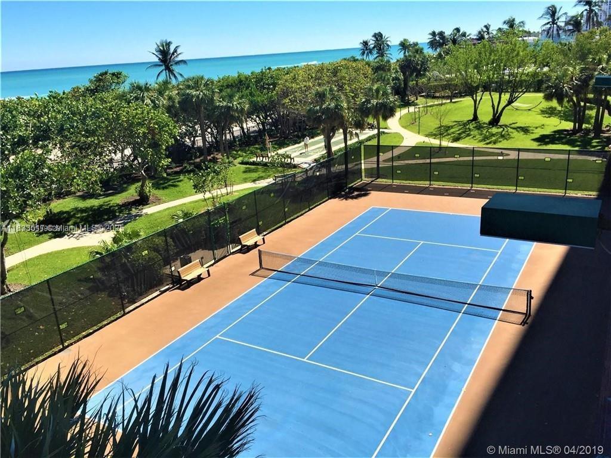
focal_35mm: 29
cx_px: 306
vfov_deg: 48.2
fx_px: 512
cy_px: 229
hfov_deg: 61.7
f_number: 2.2
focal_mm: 4.15
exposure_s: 1/1980
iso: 32
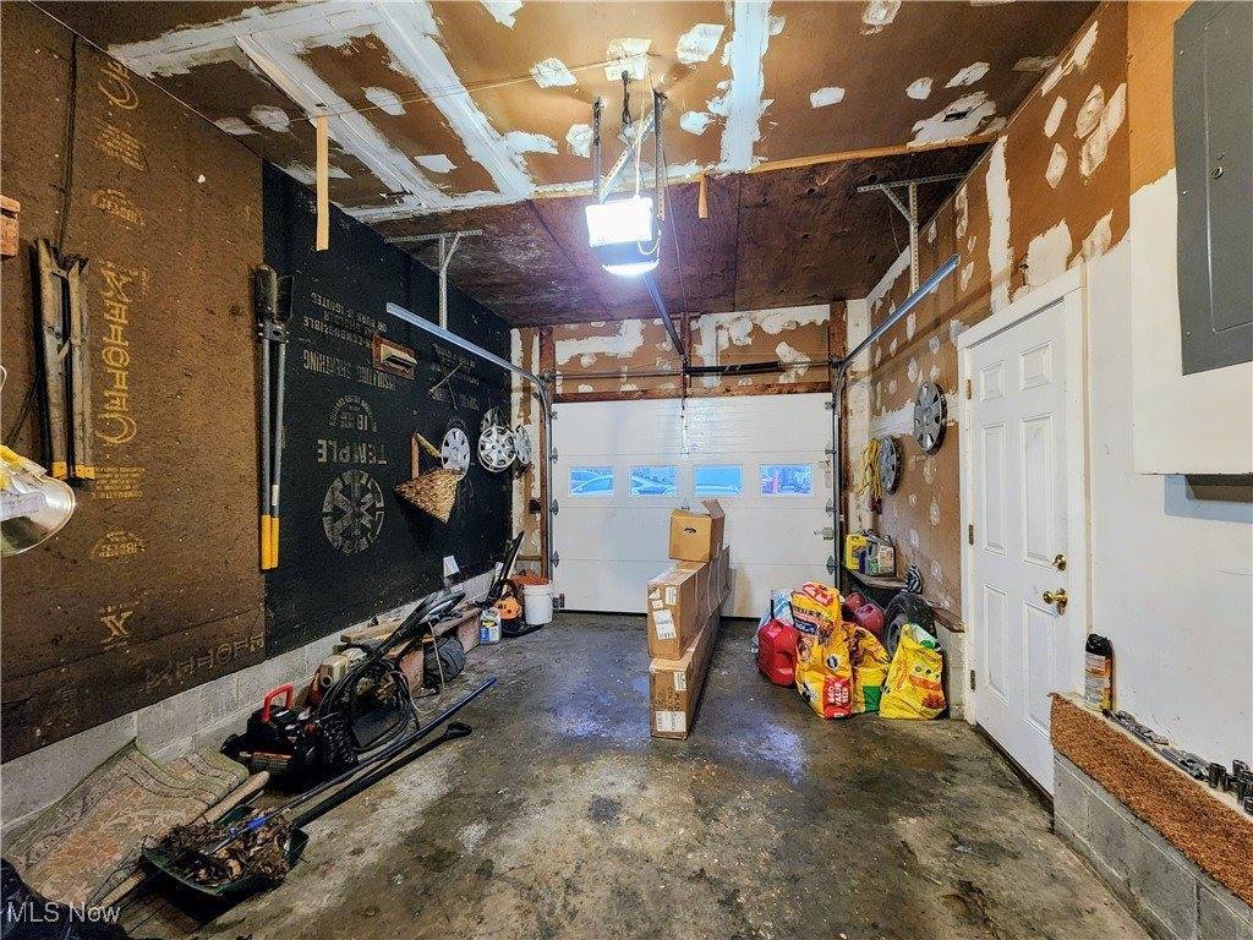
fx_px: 471
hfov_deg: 106.2
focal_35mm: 13
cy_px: 470
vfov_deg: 89.9
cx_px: 626
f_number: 2.2
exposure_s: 1/24
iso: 640
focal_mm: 2.2
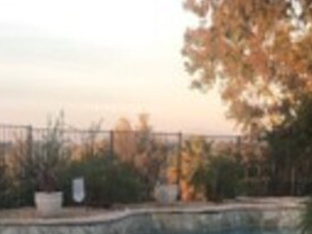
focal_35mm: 77
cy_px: 187
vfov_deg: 19.0
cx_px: 32
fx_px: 694
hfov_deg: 24.6
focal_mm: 3.99
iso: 32
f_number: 1.8
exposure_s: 1/120
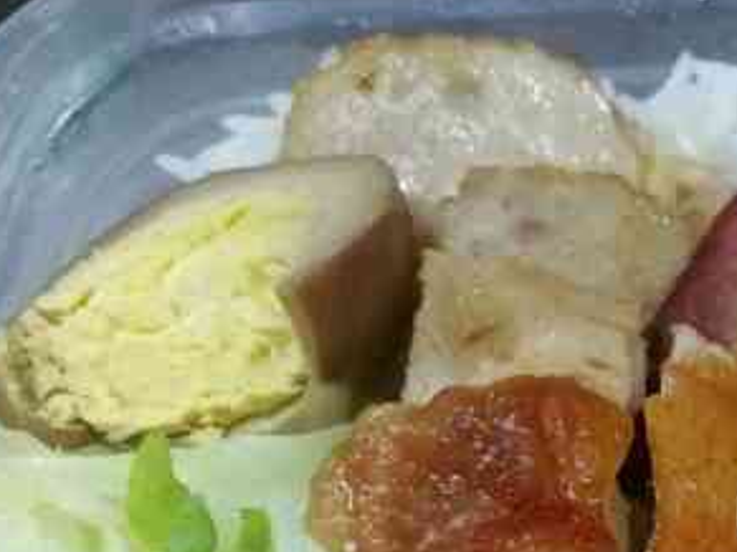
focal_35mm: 65
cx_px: 813
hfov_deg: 27.3
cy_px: 637
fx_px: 1383
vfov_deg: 21.2
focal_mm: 3.95
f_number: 2.2
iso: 400
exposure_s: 1/33.3
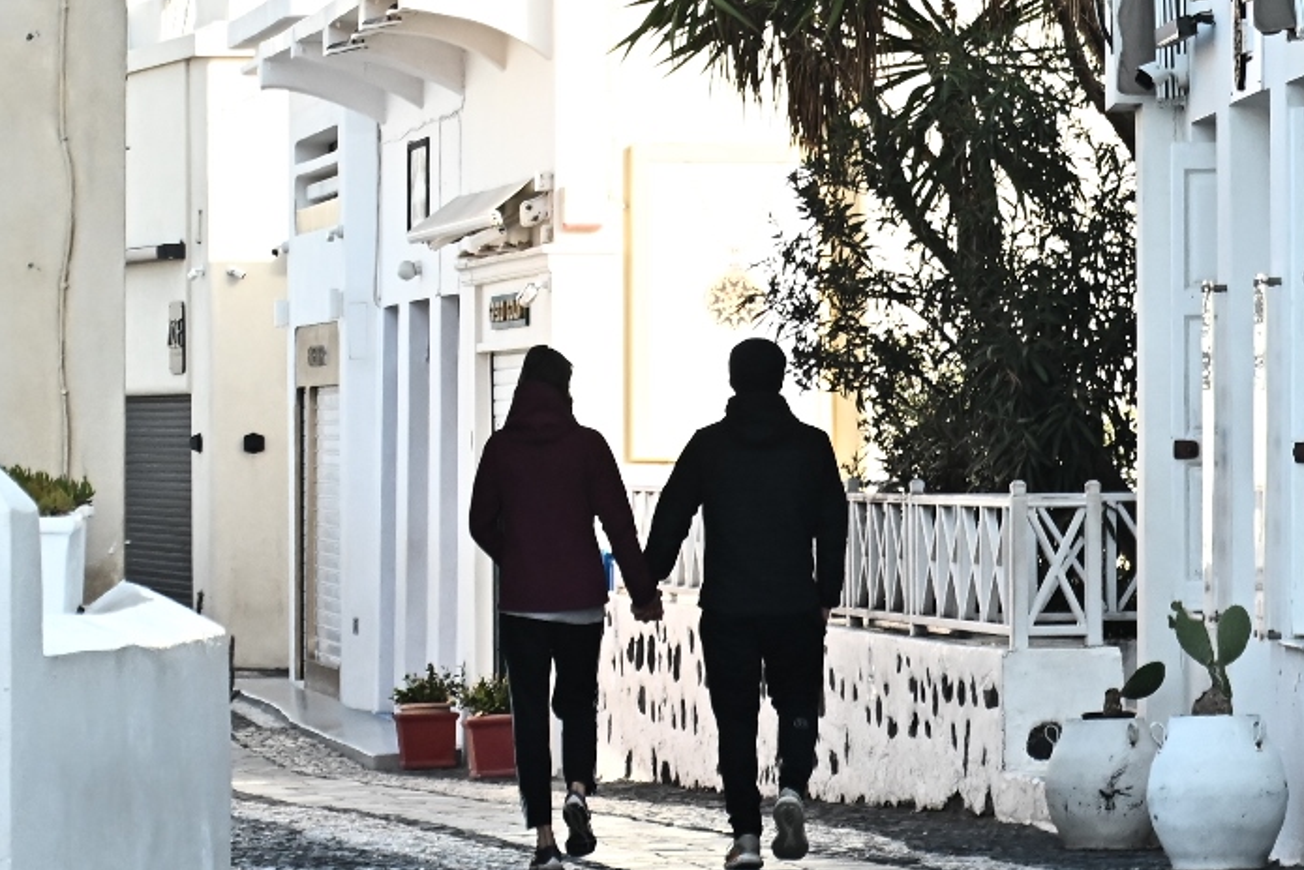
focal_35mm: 151
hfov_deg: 13.6
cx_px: 664
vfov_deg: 9.1
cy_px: 565
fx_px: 5472
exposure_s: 1/3200
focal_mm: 70
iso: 1600
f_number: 4.5
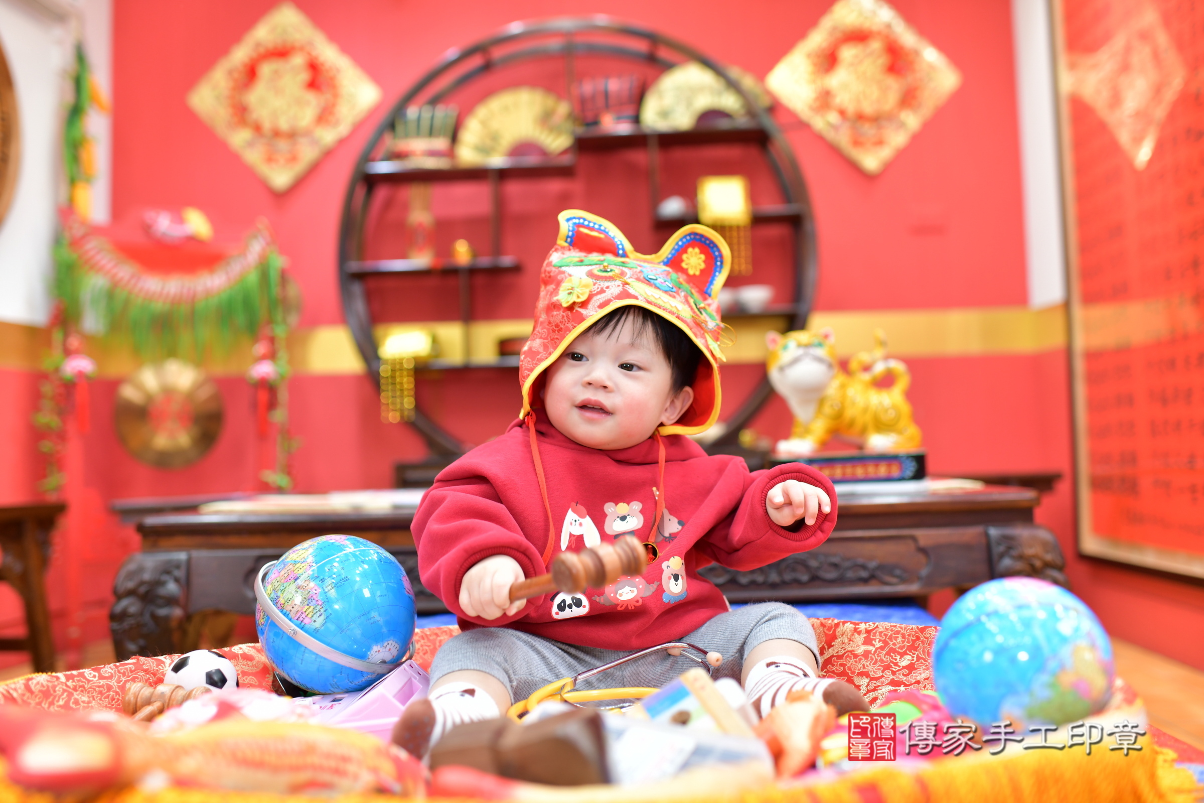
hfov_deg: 54.4
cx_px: 602
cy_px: 402
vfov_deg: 37.9
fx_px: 1170
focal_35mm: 35
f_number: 2.8
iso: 500
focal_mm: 35
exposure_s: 1/200
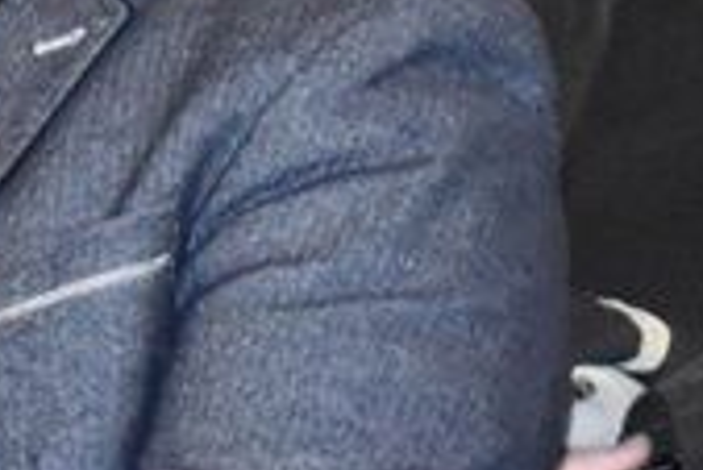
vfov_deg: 2.7
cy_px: -626
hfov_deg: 4.1
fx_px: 9753
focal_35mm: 499
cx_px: 1269
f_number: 8
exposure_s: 1/100
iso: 6400
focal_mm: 55
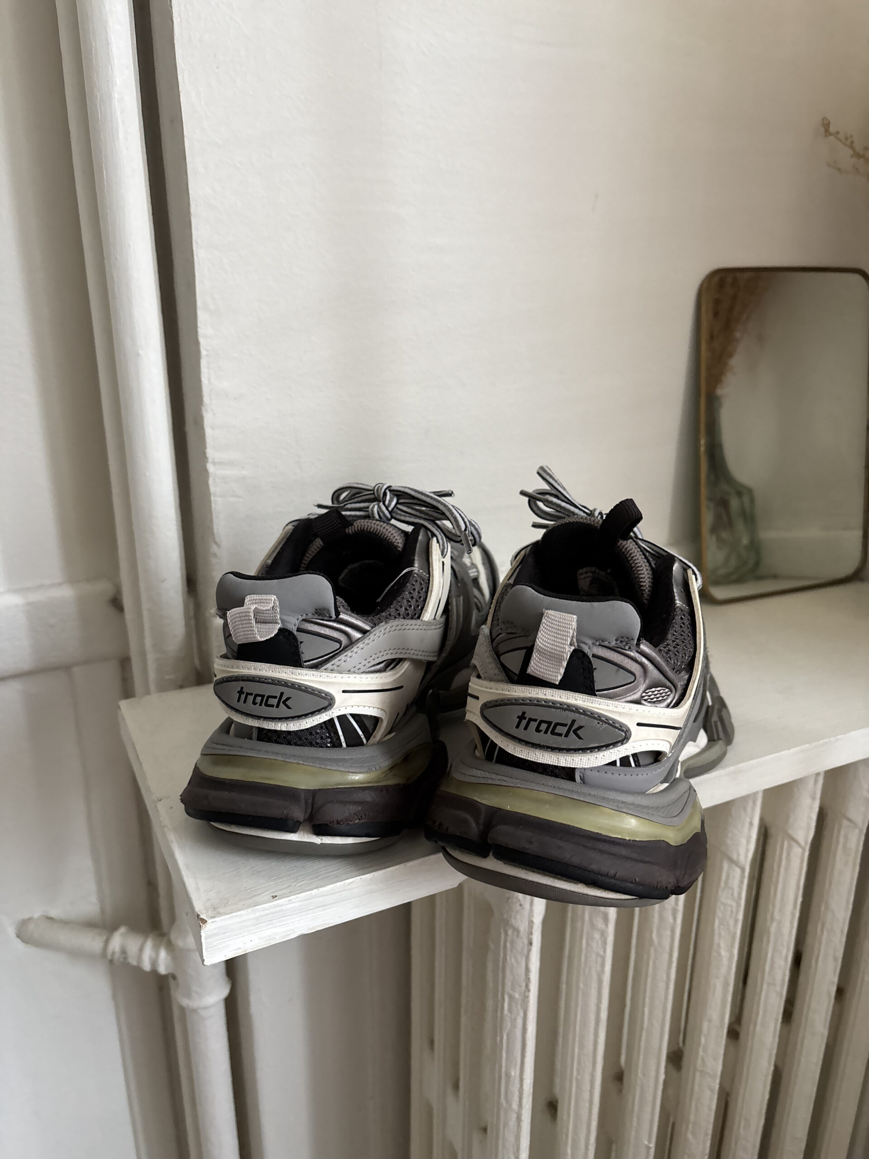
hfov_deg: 53.1
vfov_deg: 67.3
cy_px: 580
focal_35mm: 26
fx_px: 870
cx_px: 434
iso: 320
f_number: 1.6
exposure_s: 1/60
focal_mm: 5.96
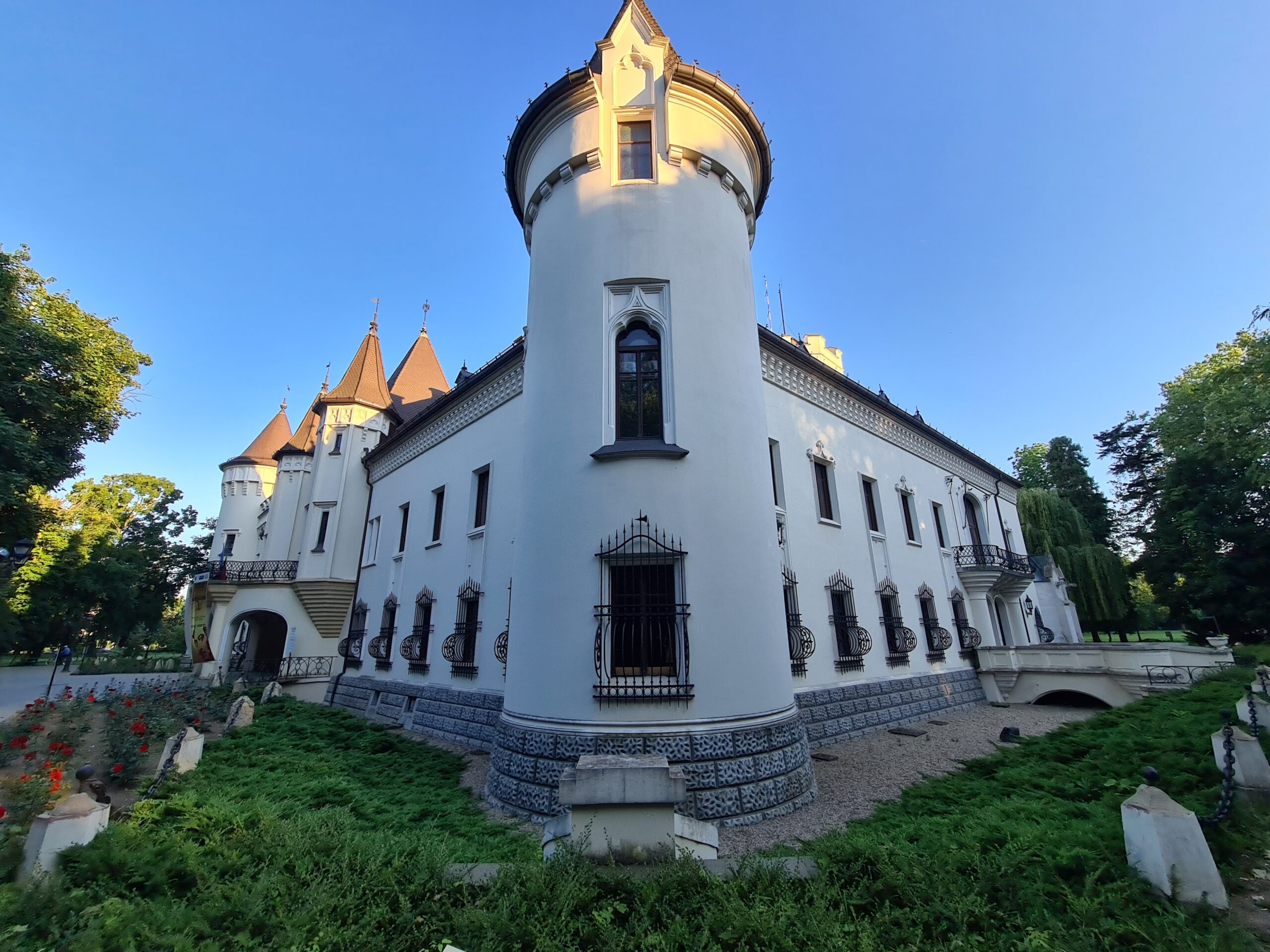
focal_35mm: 13
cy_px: 476
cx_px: 635
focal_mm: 2.22
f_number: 2.2
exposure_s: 1/332
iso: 64
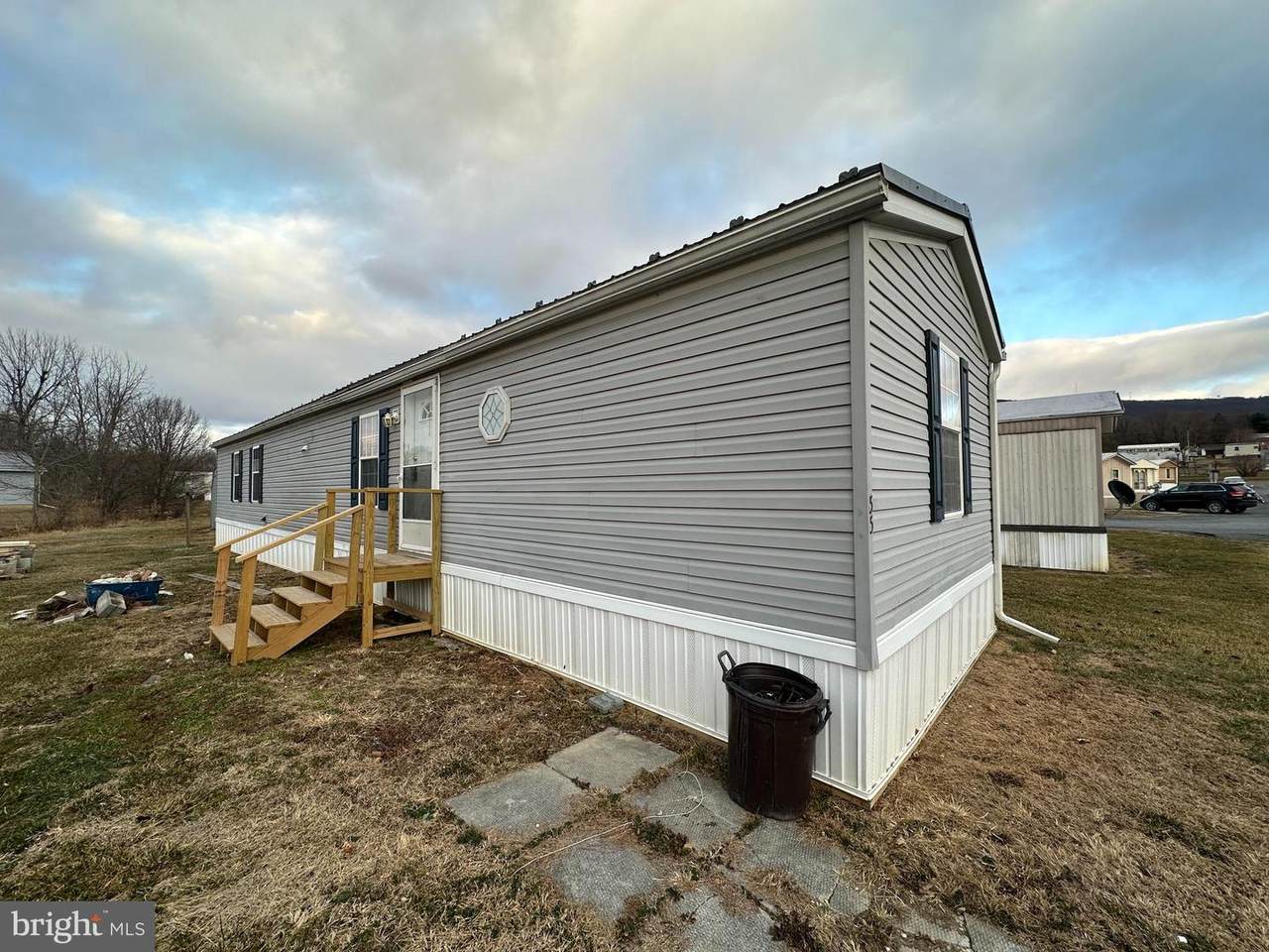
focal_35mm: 14
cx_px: 634
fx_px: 513
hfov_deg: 102.1
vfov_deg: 85.7
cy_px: 476
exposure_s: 1/211
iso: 40
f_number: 2.2
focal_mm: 2.22
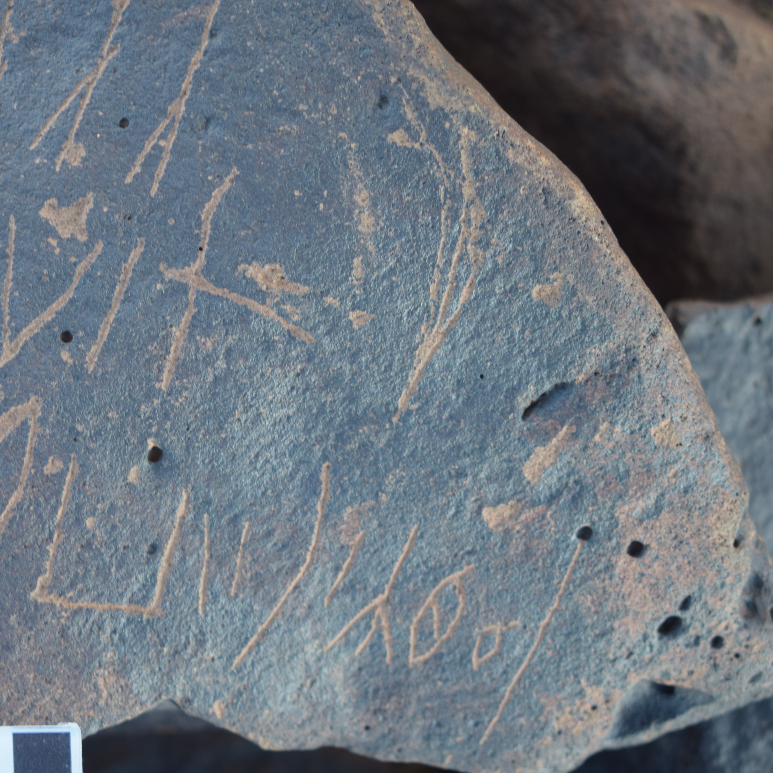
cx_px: 189
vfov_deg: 21.4
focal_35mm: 81
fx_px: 2046
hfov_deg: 21.2
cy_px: 385
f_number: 5
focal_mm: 42
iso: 200
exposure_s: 1/60
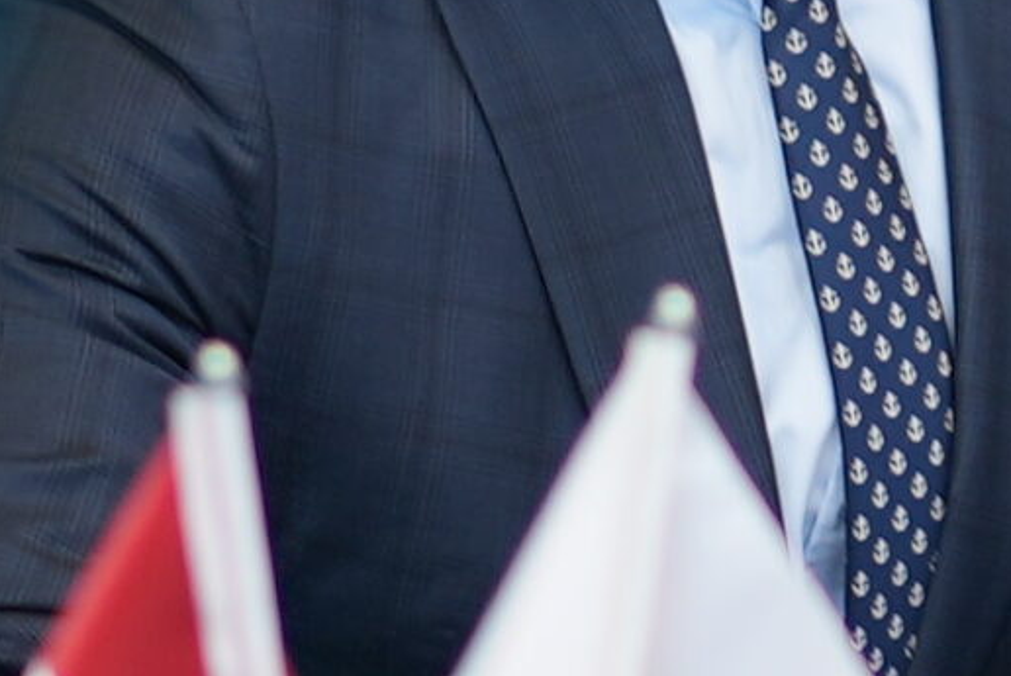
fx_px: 10456
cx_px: 1148
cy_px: -77
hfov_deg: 5.5
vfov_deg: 3.7
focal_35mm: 372
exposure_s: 1/100
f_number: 1.8
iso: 250
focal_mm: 50
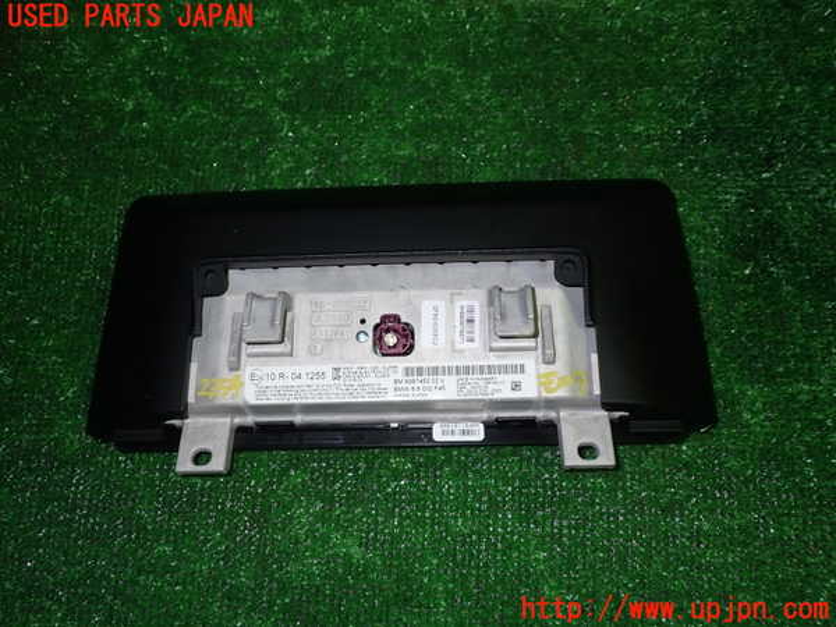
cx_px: 418
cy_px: 314
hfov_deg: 56.8
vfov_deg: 44.2
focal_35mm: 32
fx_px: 773
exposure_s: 1/30
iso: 200
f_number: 7.1
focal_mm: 5.79
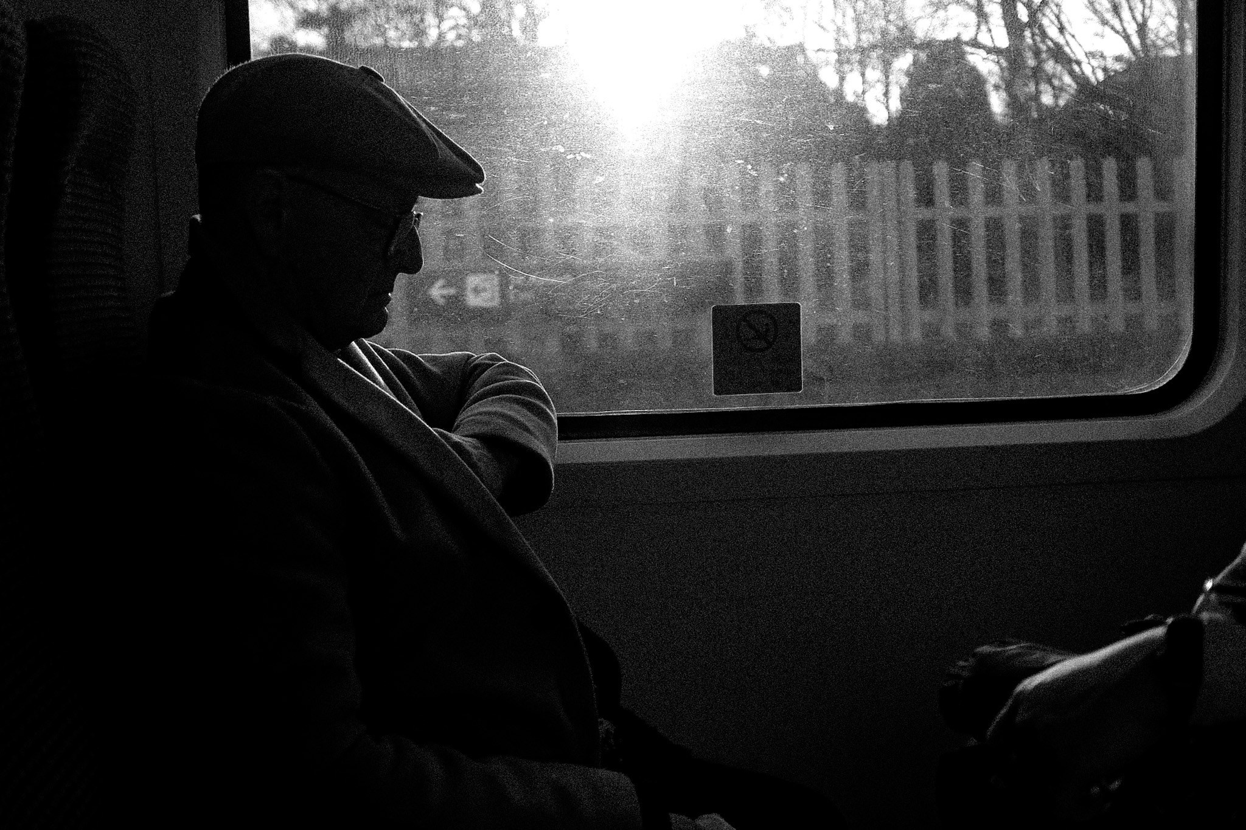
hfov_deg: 47.4
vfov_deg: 32.6
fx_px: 1419
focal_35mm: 41
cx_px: 623
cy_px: 415
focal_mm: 27
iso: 200
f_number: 2.8
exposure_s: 1/680
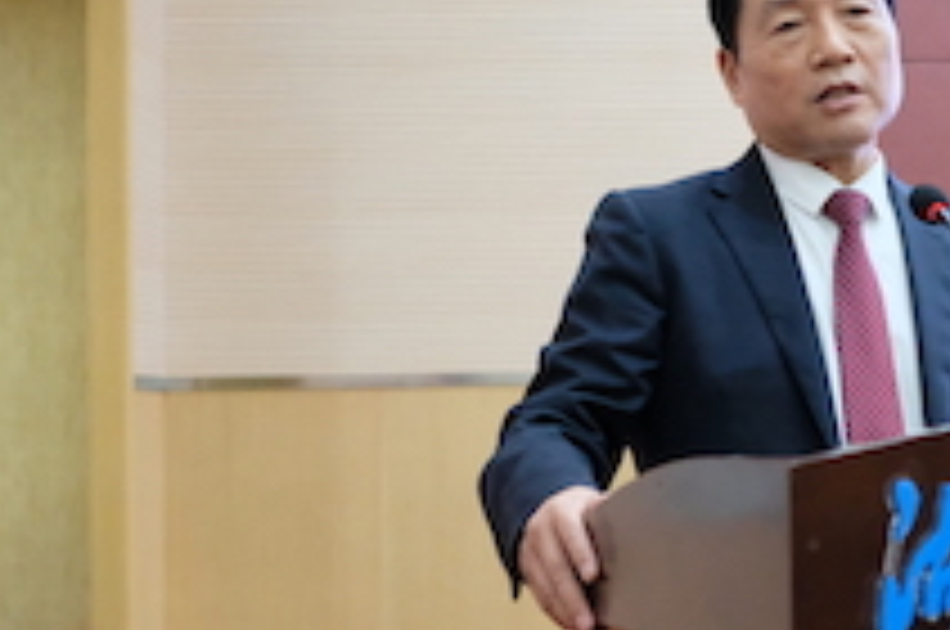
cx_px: 761
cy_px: 320
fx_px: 2187
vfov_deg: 16.4
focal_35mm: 83
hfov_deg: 24.1
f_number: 2
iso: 8000
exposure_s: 1/500
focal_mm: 23
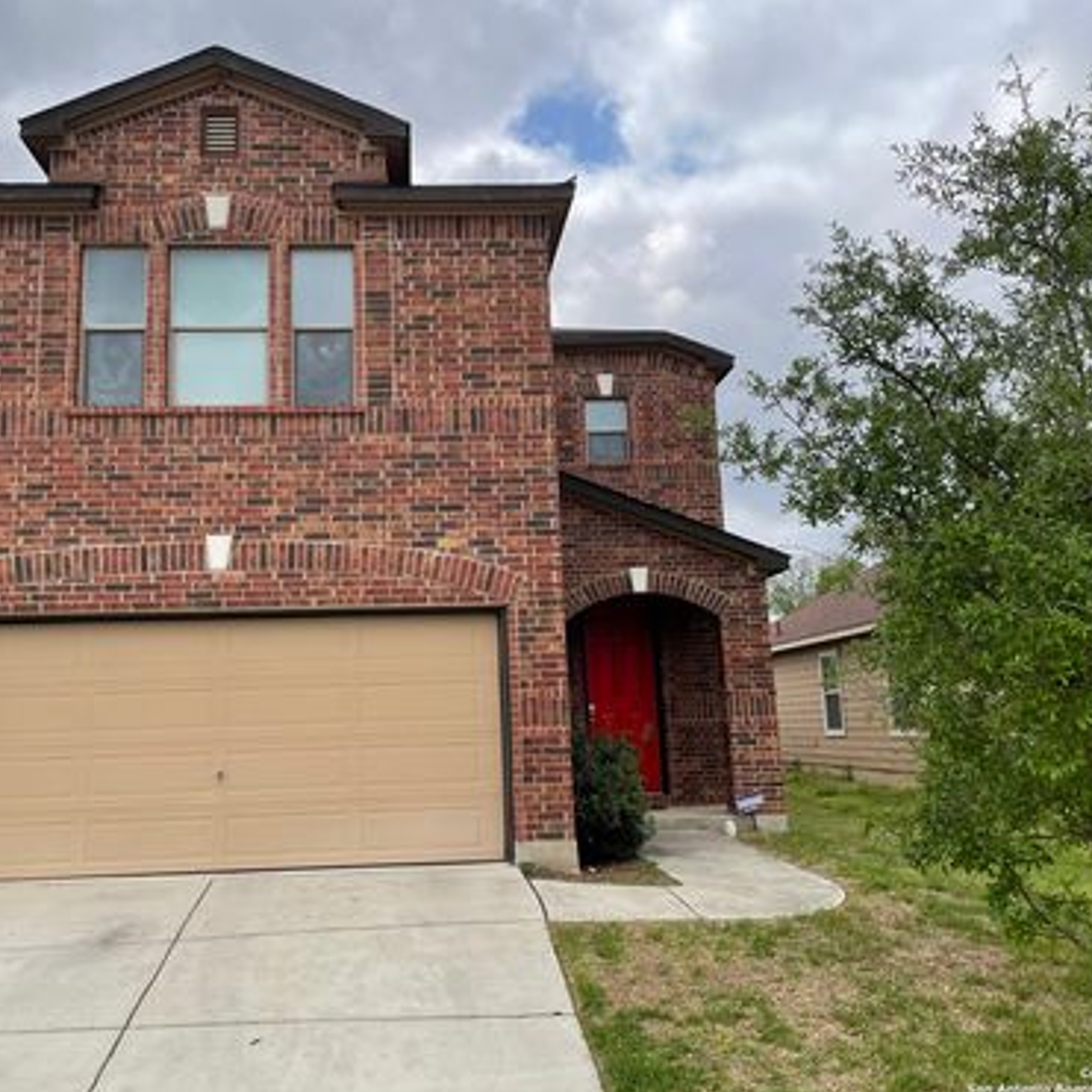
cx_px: 453
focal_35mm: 31
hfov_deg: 52.3
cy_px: 546
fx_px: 1106
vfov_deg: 52.5
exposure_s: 1/2353
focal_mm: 4.2
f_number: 1.6
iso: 32
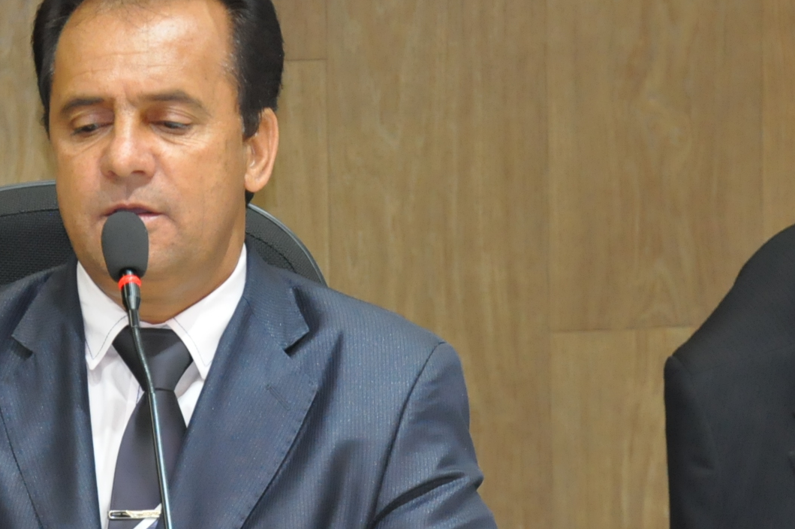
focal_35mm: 258
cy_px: 370
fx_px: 5692
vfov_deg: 5.3
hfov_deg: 8.0
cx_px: 315
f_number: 5.6
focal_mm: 85
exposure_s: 1/60
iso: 2000
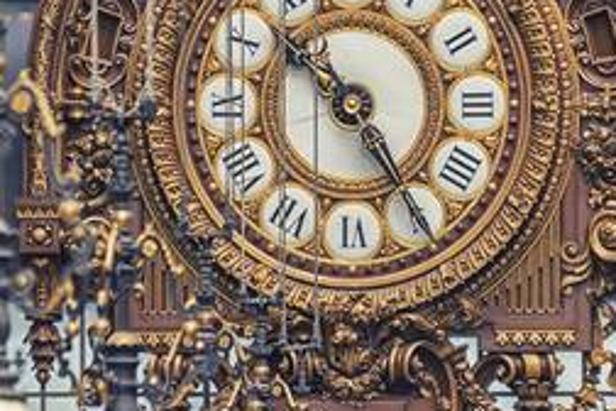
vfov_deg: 1.9
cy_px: 208
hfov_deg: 2.9
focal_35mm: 715
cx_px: 303
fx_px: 12233
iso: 250
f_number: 5.6
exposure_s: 1/50
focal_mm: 300
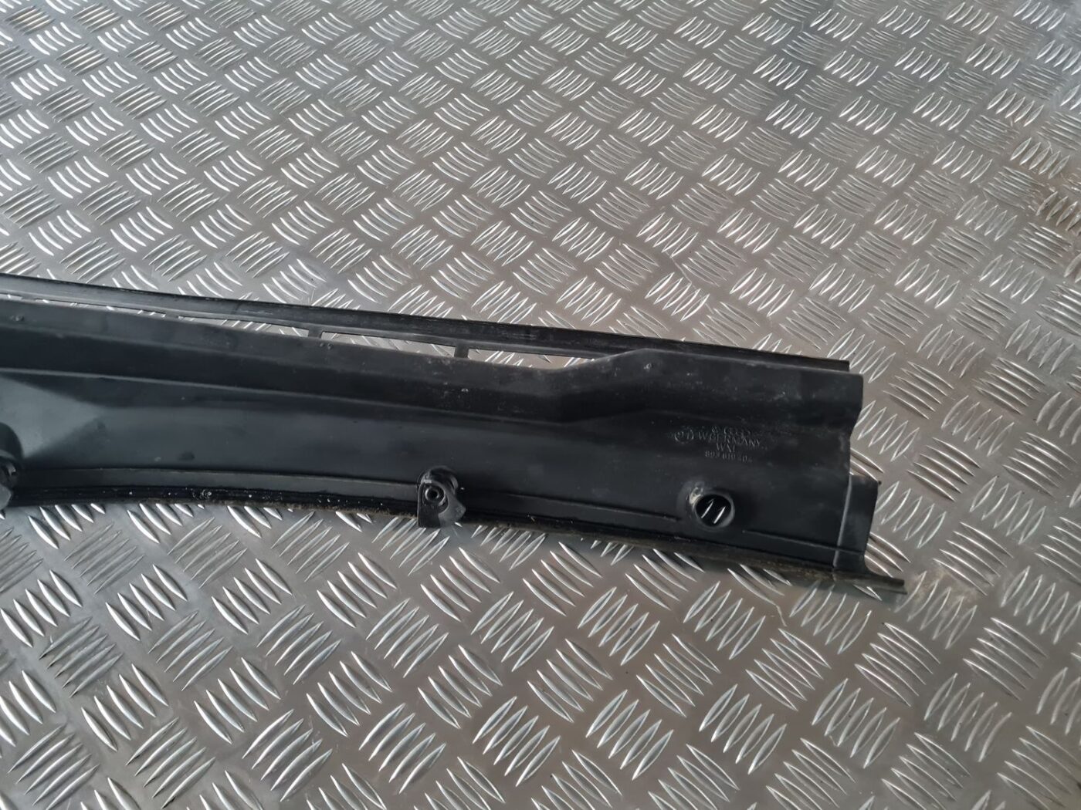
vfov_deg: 53.1
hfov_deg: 67.3
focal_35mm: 26
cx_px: 540
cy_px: 405
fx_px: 812
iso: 640
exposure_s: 1/25
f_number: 1.8
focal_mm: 5.4
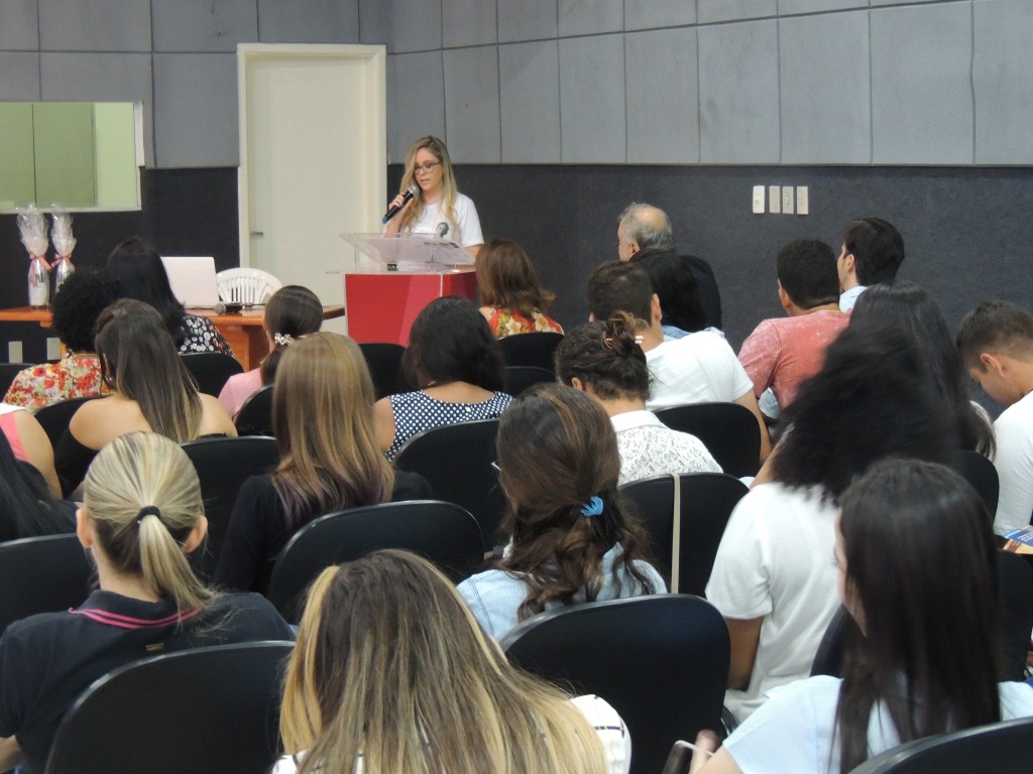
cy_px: 387
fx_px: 2238
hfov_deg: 26.0
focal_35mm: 75
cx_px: 516
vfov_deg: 19.6
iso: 800
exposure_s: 1/5
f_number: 3.9
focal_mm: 13.3
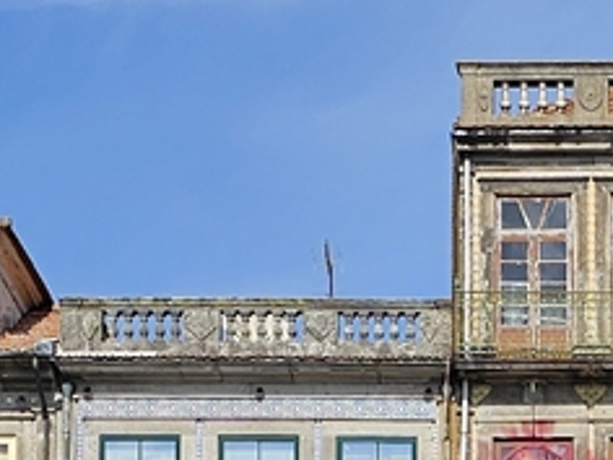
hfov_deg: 12.4
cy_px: 845
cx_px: 748
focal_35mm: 156
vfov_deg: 9.1
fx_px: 2763
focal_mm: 6.3
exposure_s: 1/1307
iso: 10
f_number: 1.7
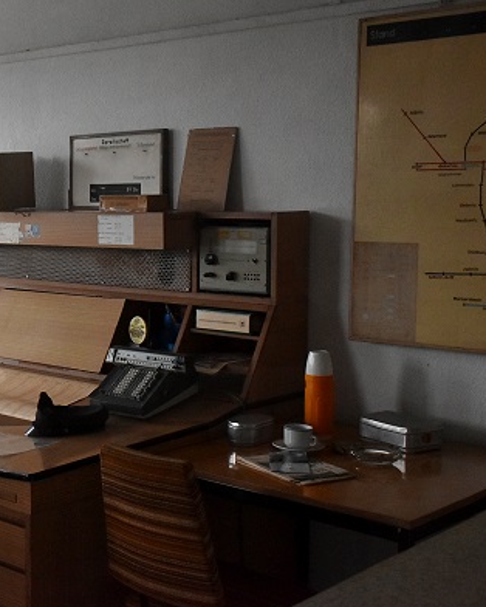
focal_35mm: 56
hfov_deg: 26.2
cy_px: 307
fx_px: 1006
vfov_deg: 33.6
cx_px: 39
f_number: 7.1
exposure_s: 1/125
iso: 1800
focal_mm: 26
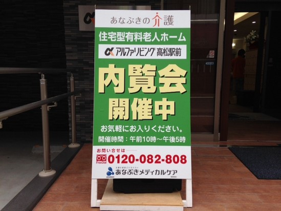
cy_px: 106
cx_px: 140
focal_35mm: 33
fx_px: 268
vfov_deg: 43.0
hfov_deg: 55.3
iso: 50
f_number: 2.4
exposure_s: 1/270
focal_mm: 4.12
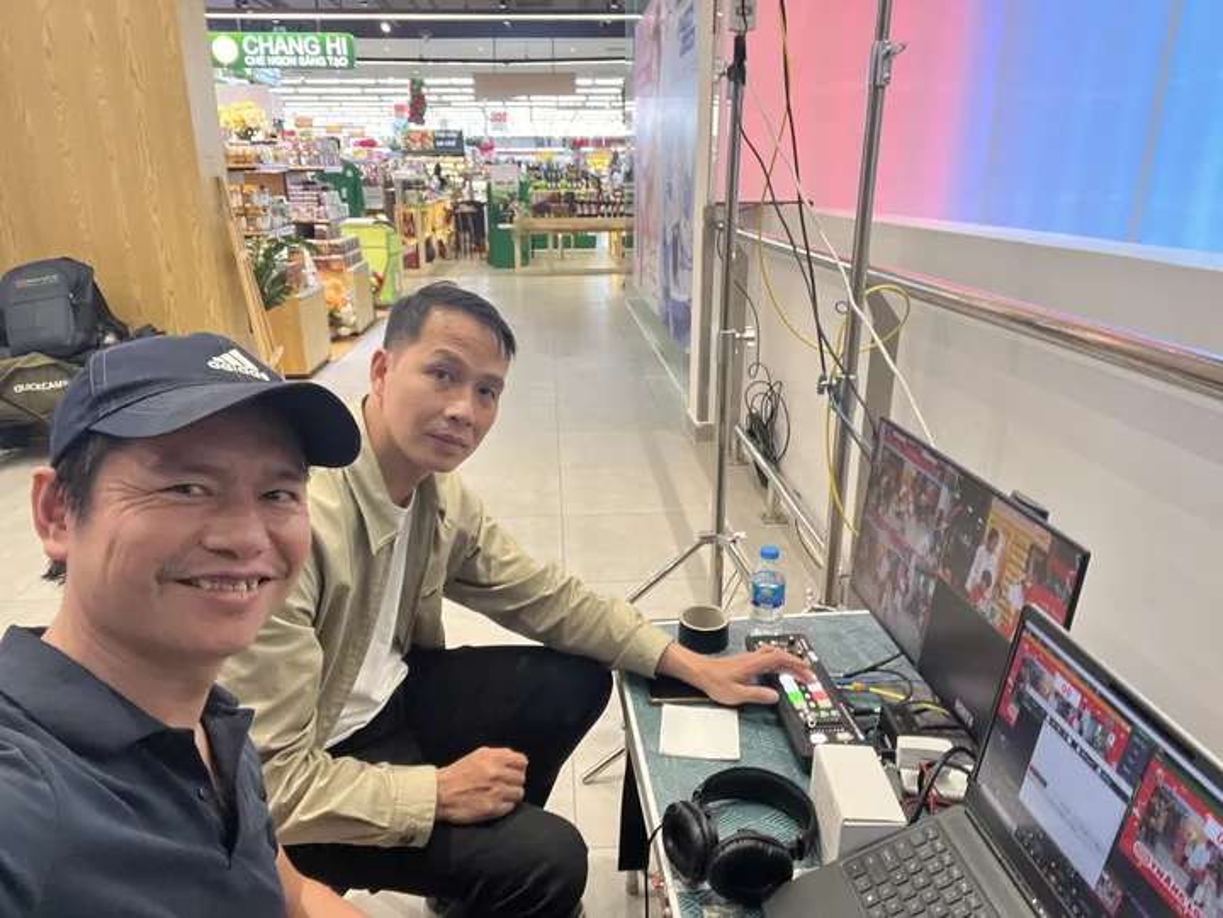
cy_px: 459
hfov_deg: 73.9
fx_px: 813
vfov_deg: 58.9
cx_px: 612
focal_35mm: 23
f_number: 2.2
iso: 200
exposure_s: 1/50
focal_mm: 2.71
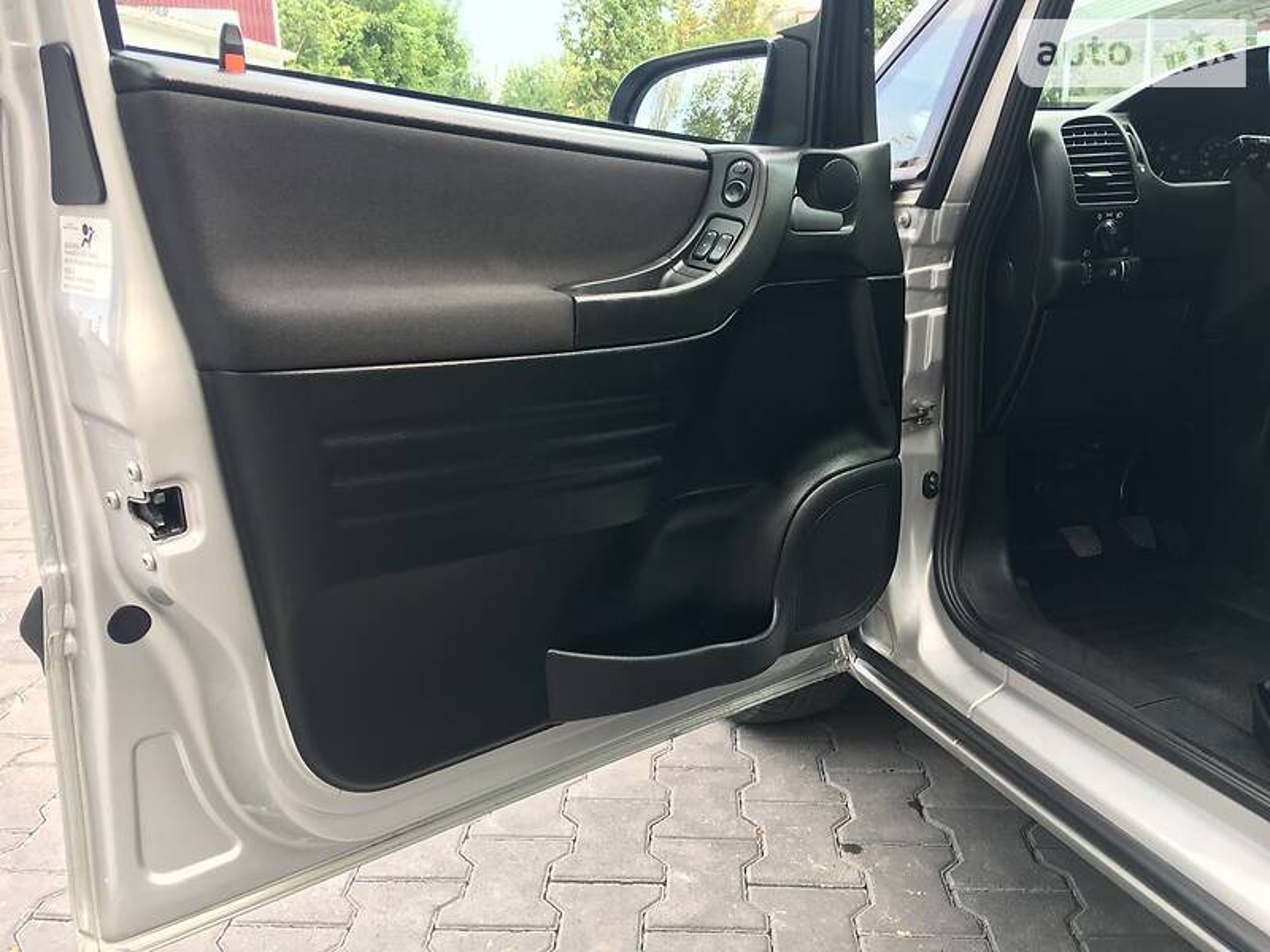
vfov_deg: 48.2
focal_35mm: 29
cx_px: 635
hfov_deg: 61.7
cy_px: 476
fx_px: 1064
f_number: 2.2
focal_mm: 4.2
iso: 32
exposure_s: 1/100
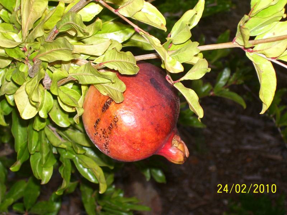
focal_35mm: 102
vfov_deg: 14.5
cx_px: 144
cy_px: 108
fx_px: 846
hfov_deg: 19.3
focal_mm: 16.8
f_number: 4.6
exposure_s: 1/90
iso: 80
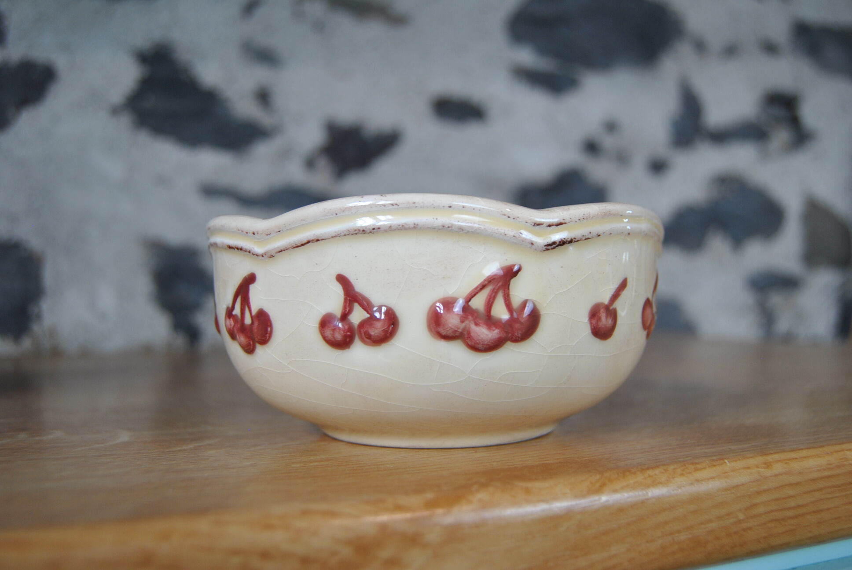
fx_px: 782
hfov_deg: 57.2
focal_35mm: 33
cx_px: 426
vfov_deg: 40.1
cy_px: 285
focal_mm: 22
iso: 200
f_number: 3.5
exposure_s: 1/40
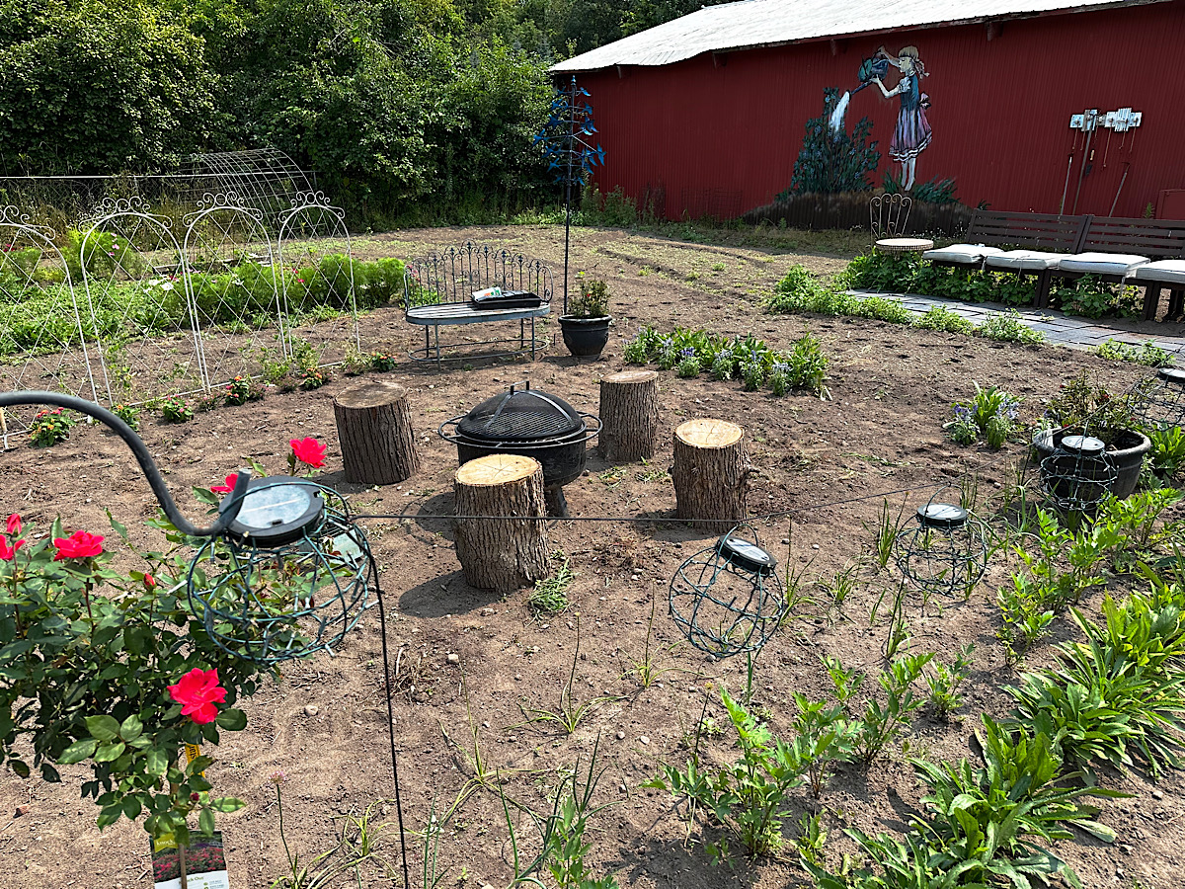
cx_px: 592
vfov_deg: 56.8
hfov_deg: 71.6
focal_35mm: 24
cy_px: 444
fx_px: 822
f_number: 1.78
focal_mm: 6.86
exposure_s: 1/2353
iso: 80
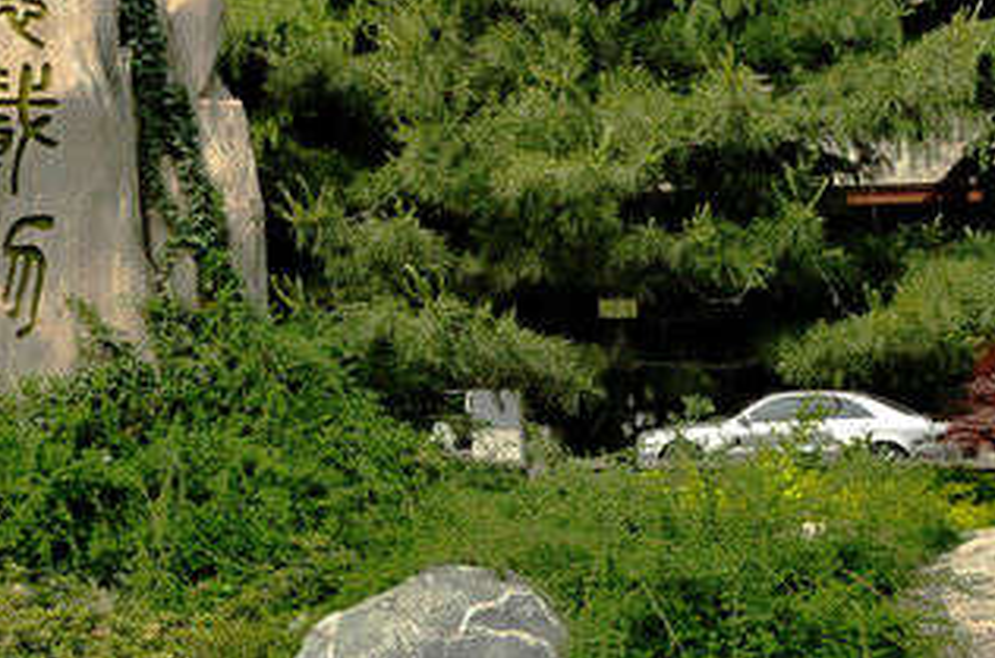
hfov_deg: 24.8
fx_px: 2123
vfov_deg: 16.5
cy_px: -228
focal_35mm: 77
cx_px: -54
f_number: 11
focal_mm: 18
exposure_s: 1/125
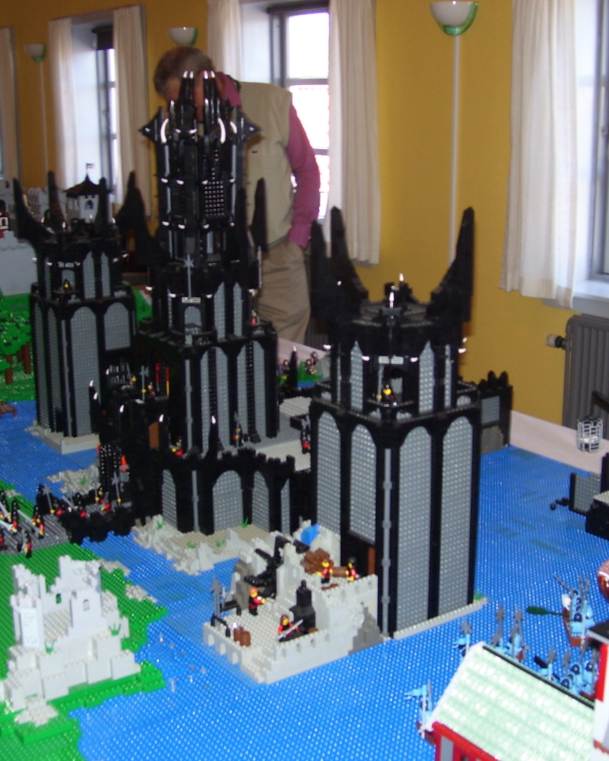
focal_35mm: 47
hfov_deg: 32.0
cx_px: 259
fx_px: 1059
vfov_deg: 39.5
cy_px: 381
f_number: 2.7
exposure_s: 1/60
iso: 80
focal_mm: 6
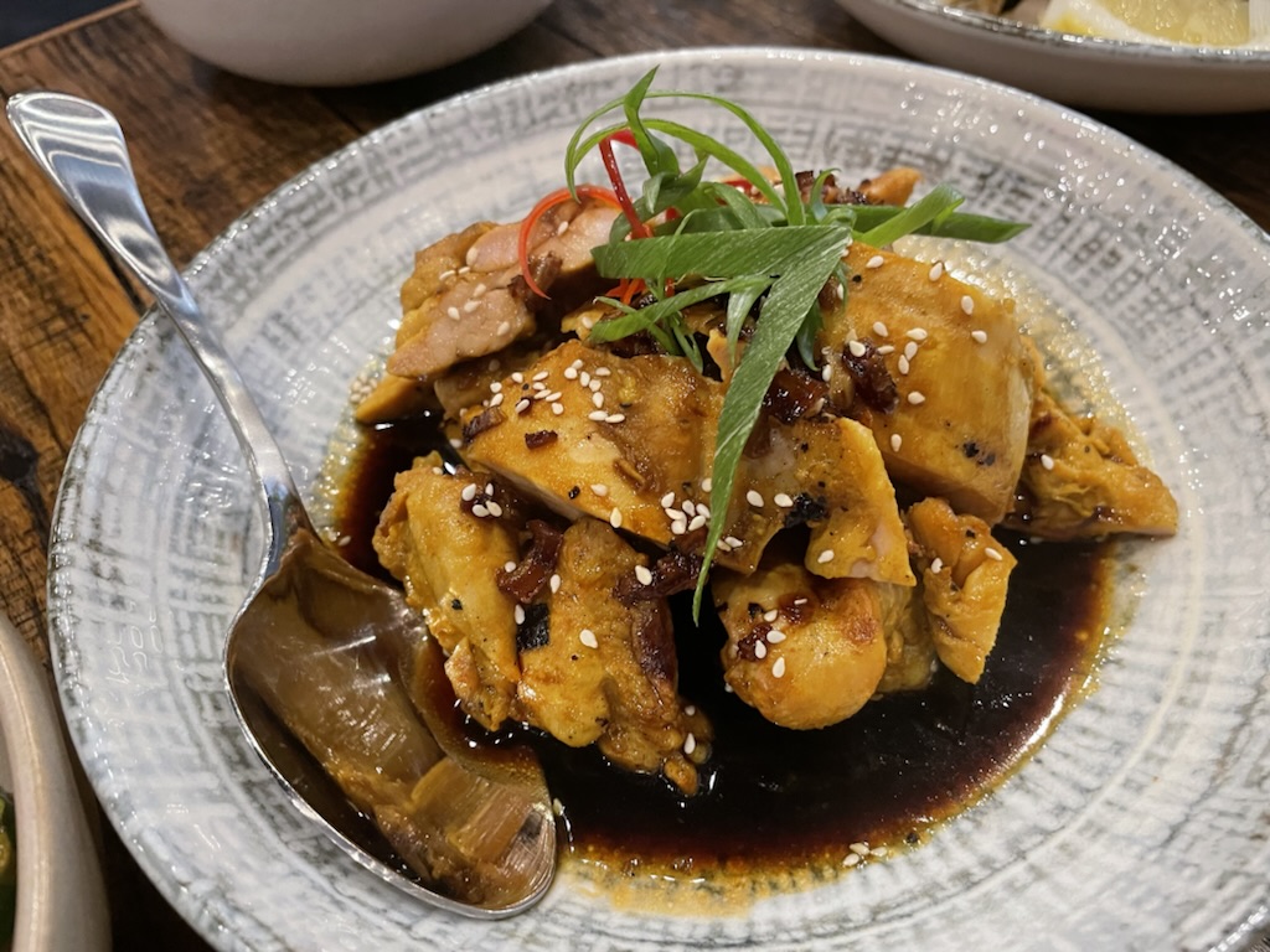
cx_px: 635
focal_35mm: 26
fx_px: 954
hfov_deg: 67.3
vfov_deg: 53.1
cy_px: 476
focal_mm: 4.2
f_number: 1.6
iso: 500
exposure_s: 1/50
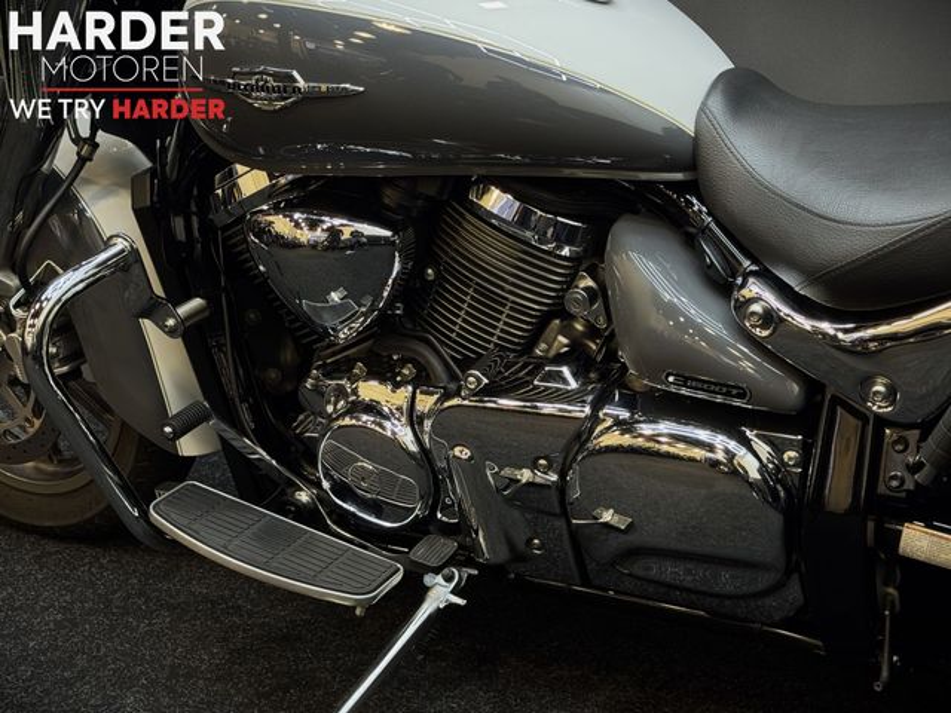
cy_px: 356
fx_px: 1319
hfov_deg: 39.7
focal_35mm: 48
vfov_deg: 30.3
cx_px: 476
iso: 160
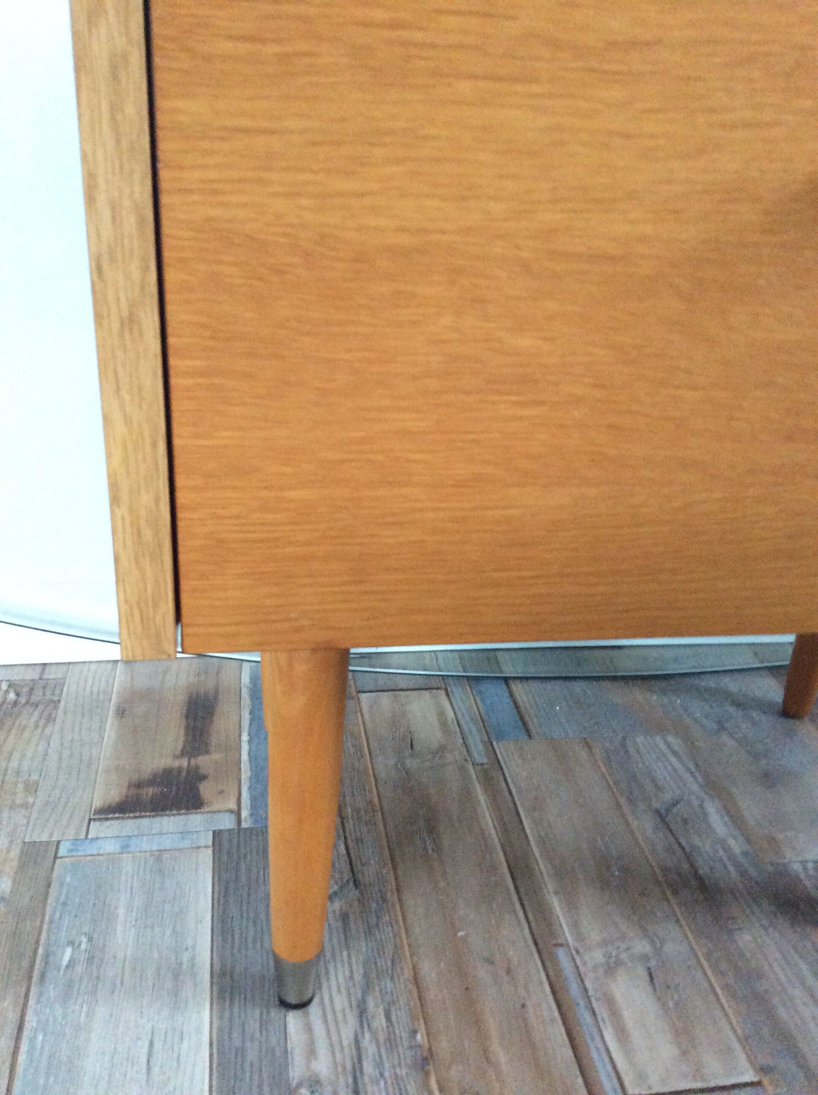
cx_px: 409
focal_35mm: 32
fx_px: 1011
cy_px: 548
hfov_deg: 44.1
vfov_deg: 56.9
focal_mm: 3.3
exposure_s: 1/17
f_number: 2.4
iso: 320
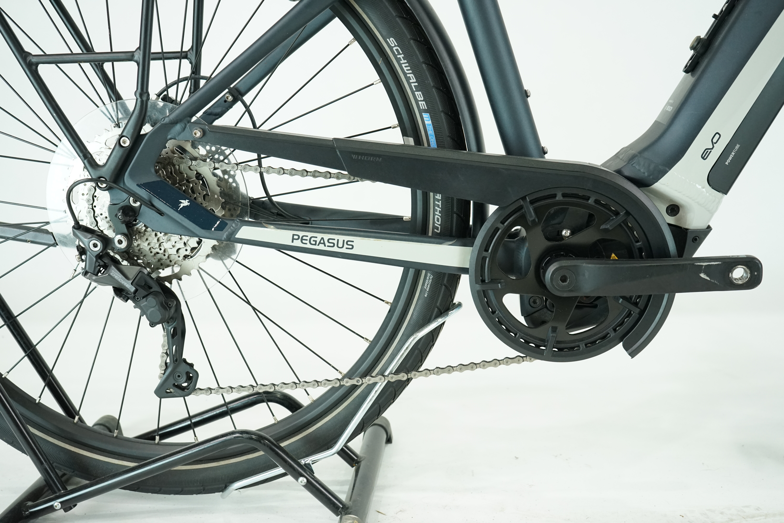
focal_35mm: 39
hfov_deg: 49.6
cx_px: 392
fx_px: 849
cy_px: 262
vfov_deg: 34.2
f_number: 5.6
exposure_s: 1/200
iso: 2500
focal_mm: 39
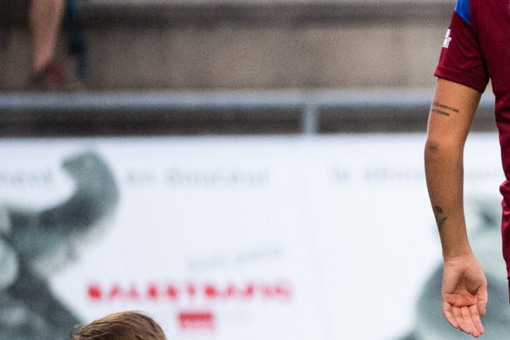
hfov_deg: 3.0
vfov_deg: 2.0
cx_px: 865
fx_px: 9764
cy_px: 227
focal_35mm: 689
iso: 1600
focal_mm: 200
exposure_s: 1/640
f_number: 3.2
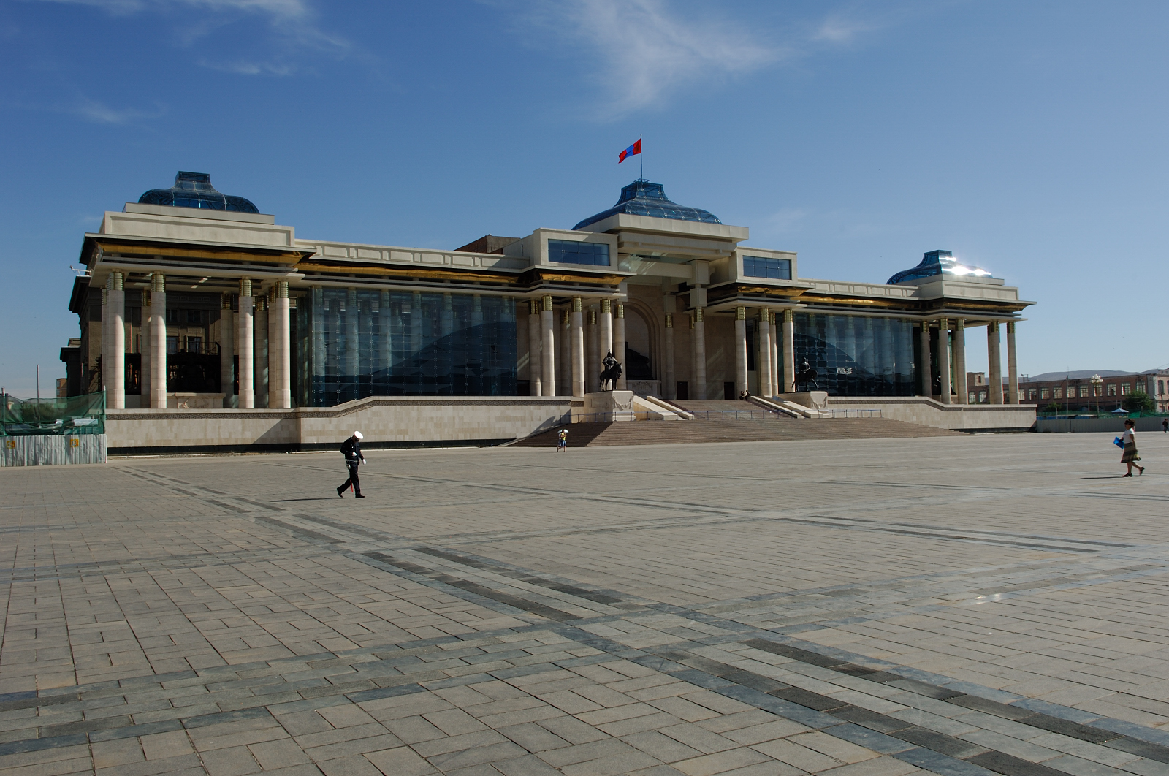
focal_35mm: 30
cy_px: 388
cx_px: 584
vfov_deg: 43.5
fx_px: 973
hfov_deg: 62.0
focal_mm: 20
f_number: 13
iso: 100
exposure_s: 1/90
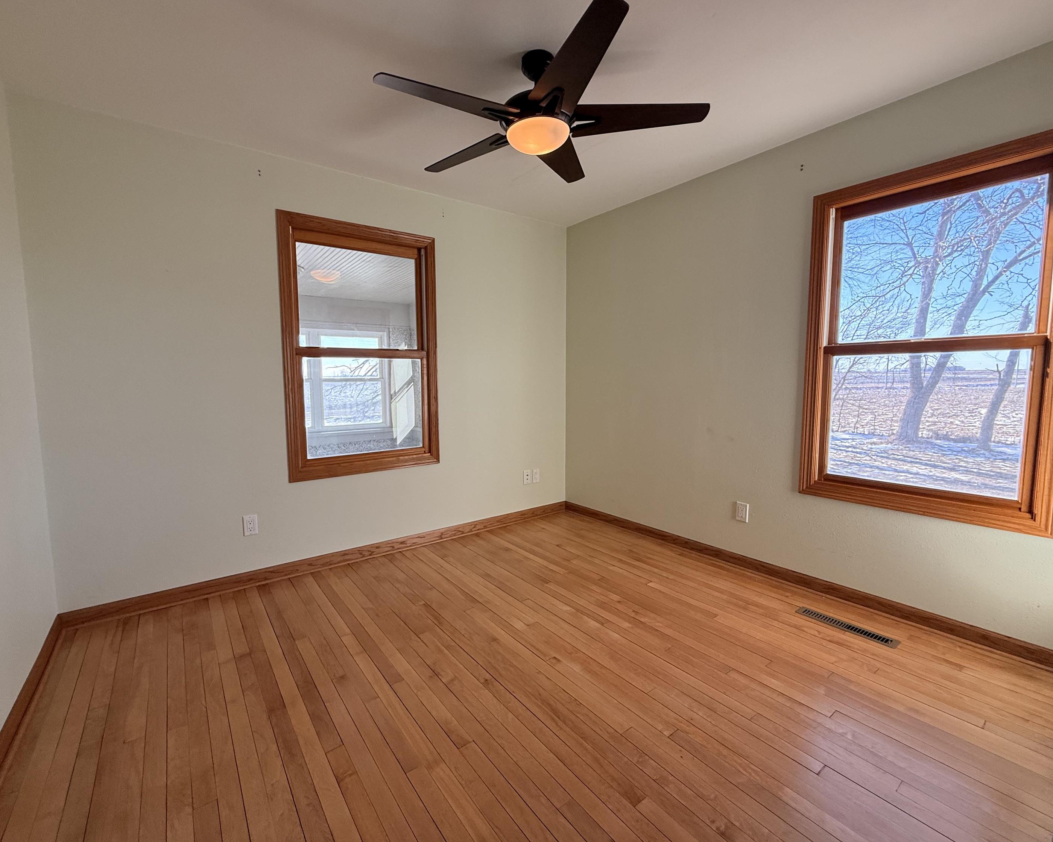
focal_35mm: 15
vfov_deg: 84.0
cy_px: 415
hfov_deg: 96.7
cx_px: 499
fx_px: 467
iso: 125
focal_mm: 2.22
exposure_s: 1/99
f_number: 2.2
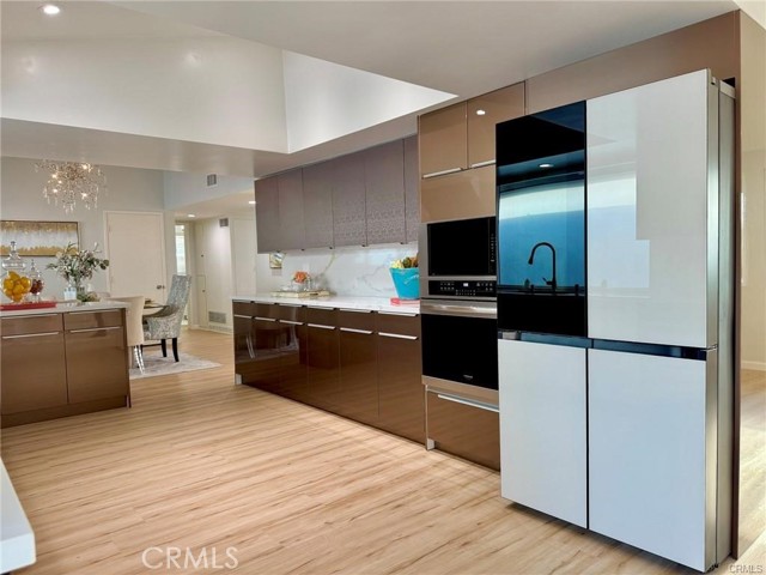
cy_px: 288
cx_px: 383
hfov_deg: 71.6
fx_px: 531
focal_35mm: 24
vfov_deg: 56.8
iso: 125
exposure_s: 1/120
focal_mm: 6.76
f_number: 1.78
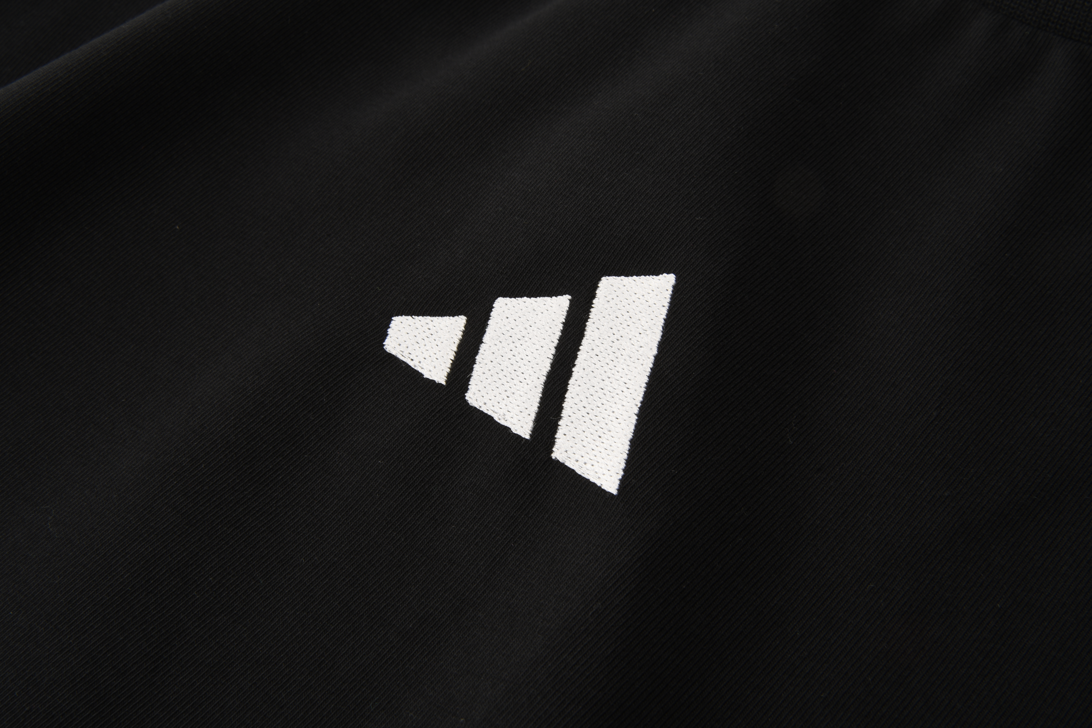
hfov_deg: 24.2
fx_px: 2548
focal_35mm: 84
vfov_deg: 16.3
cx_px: 546
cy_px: 364
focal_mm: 56
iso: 100
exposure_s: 1/125
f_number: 25
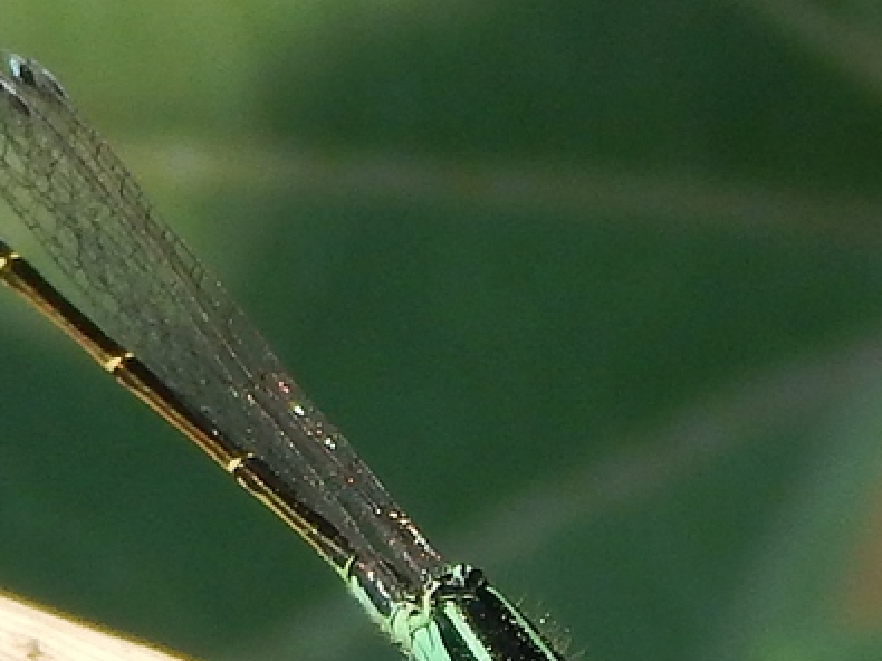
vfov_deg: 4.5
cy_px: 569
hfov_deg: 6.0
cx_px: 304
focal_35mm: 328
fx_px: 8355
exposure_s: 1/400
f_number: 5.1
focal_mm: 28.7
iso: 125
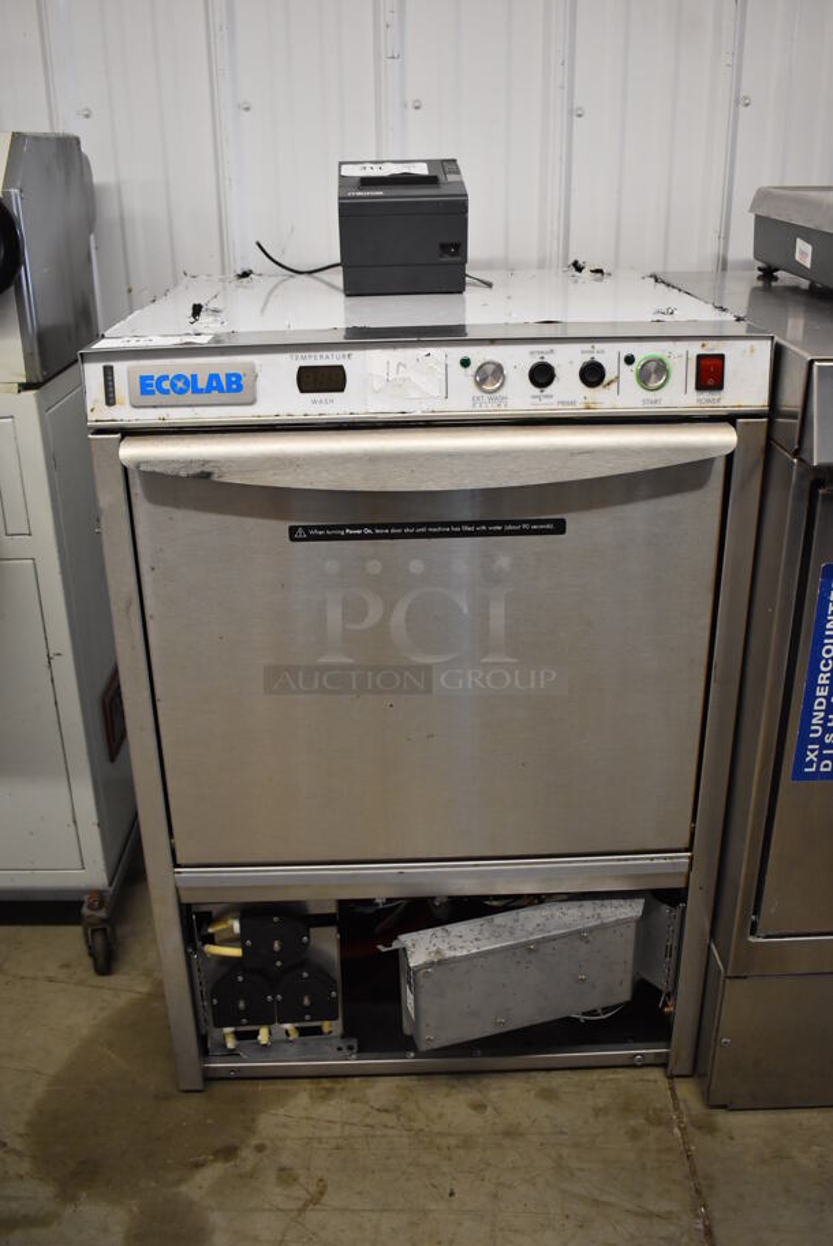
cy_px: 623
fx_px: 1092
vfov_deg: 59.5
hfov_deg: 41.8
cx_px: 416
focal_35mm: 32
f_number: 3.8
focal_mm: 21
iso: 1600
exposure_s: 1/125
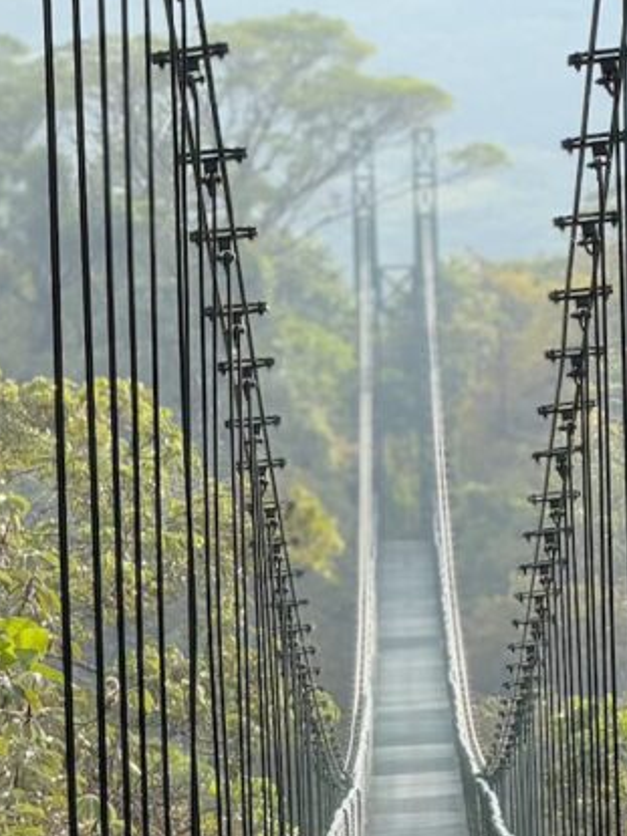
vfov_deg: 6.7
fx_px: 7152
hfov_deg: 5.0
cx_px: 419
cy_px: 820
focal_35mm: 296
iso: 50
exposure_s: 1/270
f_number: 2.8
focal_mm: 15.66
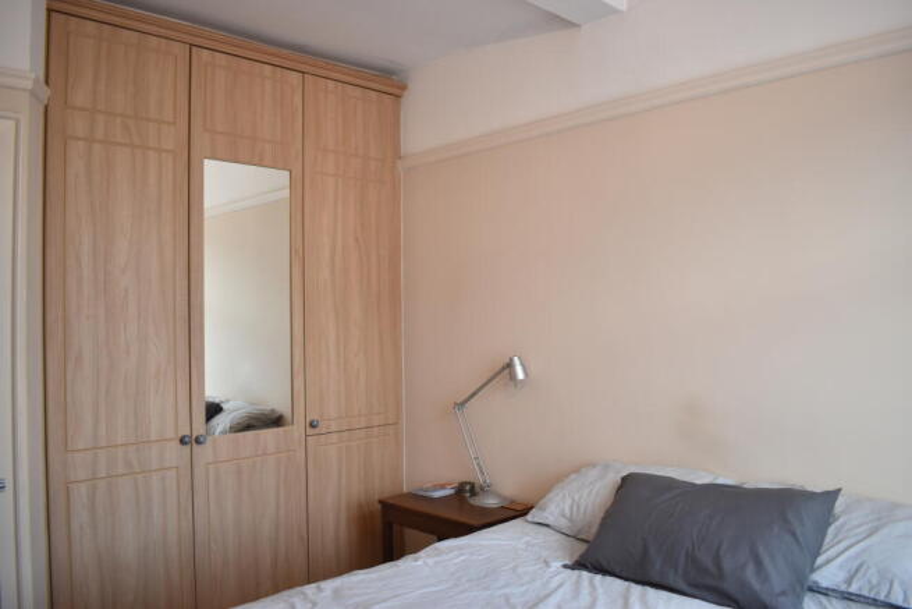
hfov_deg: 67.4
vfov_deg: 48.0
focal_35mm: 27
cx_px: 456
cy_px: 304
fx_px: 684
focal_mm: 18
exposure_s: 1/30
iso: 450
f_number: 3.5
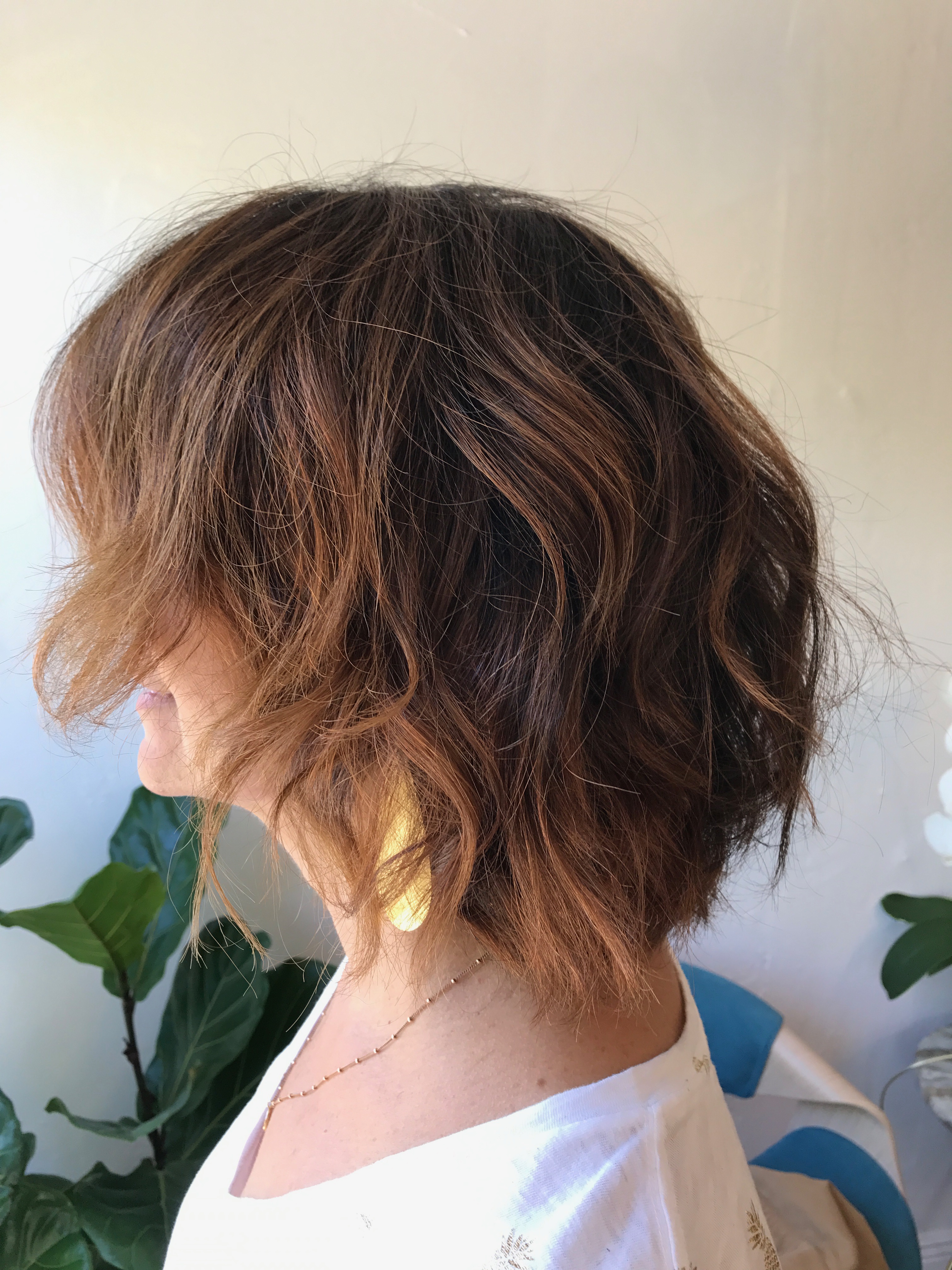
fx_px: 1027
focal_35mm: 28
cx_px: 476
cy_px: 635
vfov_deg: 63.4
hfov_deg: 49.7
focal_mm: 3.99
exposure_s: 1/60
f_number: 1.8
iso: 25
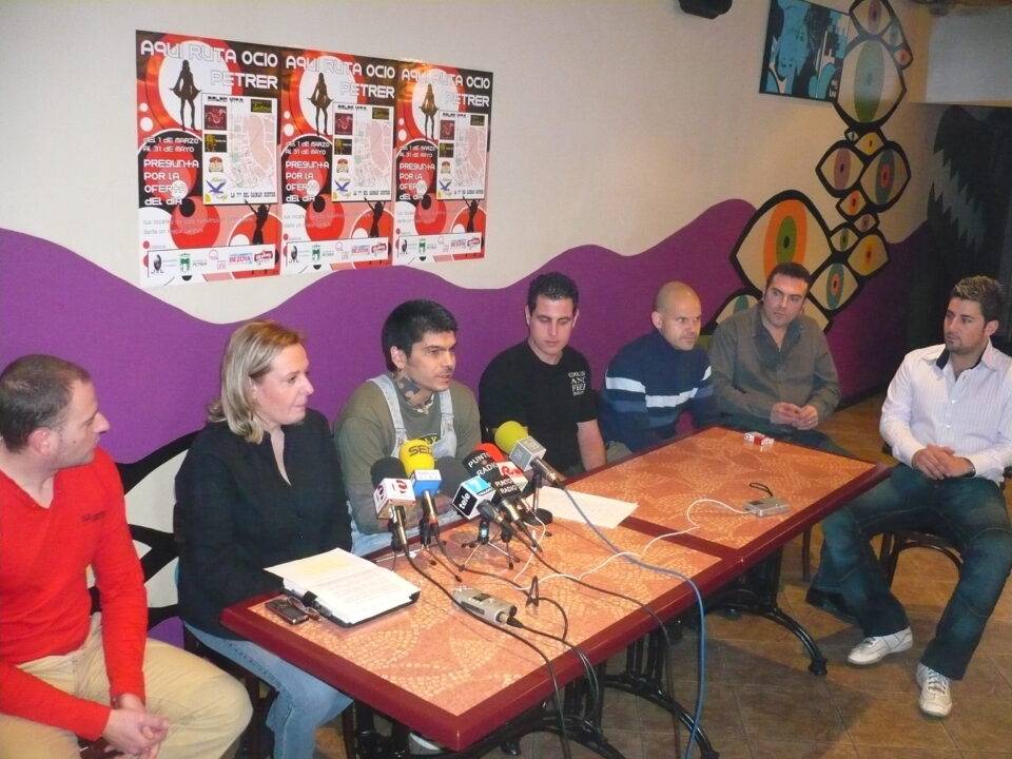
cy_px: 380
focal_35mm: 35
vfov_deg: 40.7
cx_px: 506
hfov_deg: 52.6
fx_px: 1023
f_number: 2.8
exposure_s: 1/30
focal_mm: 5.8
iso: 640
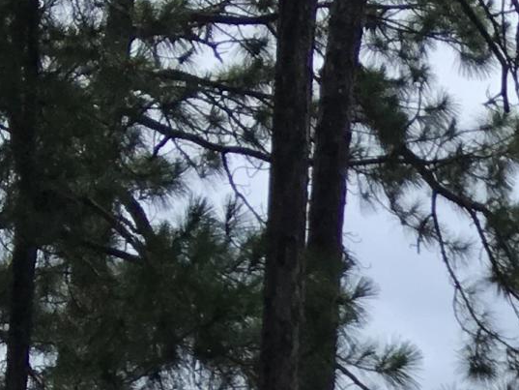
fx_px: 2429
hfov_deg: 10.7
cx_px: 1184
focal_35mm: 162
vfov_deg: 8.3
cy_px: 1000
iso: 25
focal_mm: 4.15
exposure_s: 1/2024
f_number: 2.2
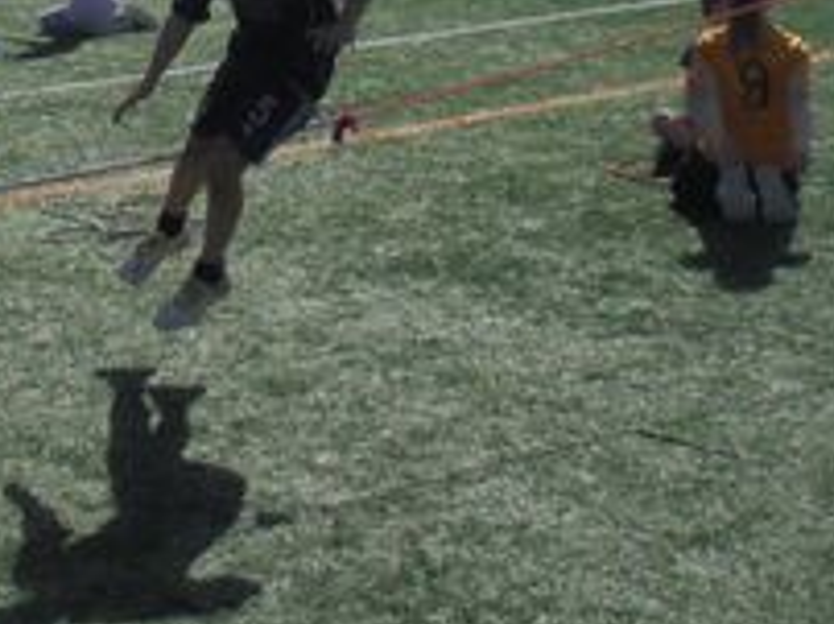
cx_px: 206
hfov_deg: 19.0
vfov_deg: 13.9
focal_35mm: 103
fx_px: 2479
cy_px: -153
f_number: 11.5
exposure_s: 1/200
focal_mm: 4.6
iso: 100
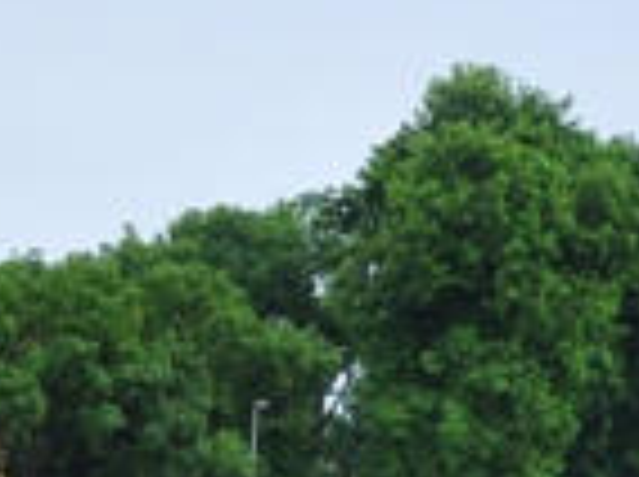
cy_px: 673
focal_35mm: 211
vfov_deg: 6.9
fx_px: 3888
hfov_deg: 8.6
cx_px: -900
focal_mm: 26
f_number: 11
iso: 250
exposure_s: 1/125
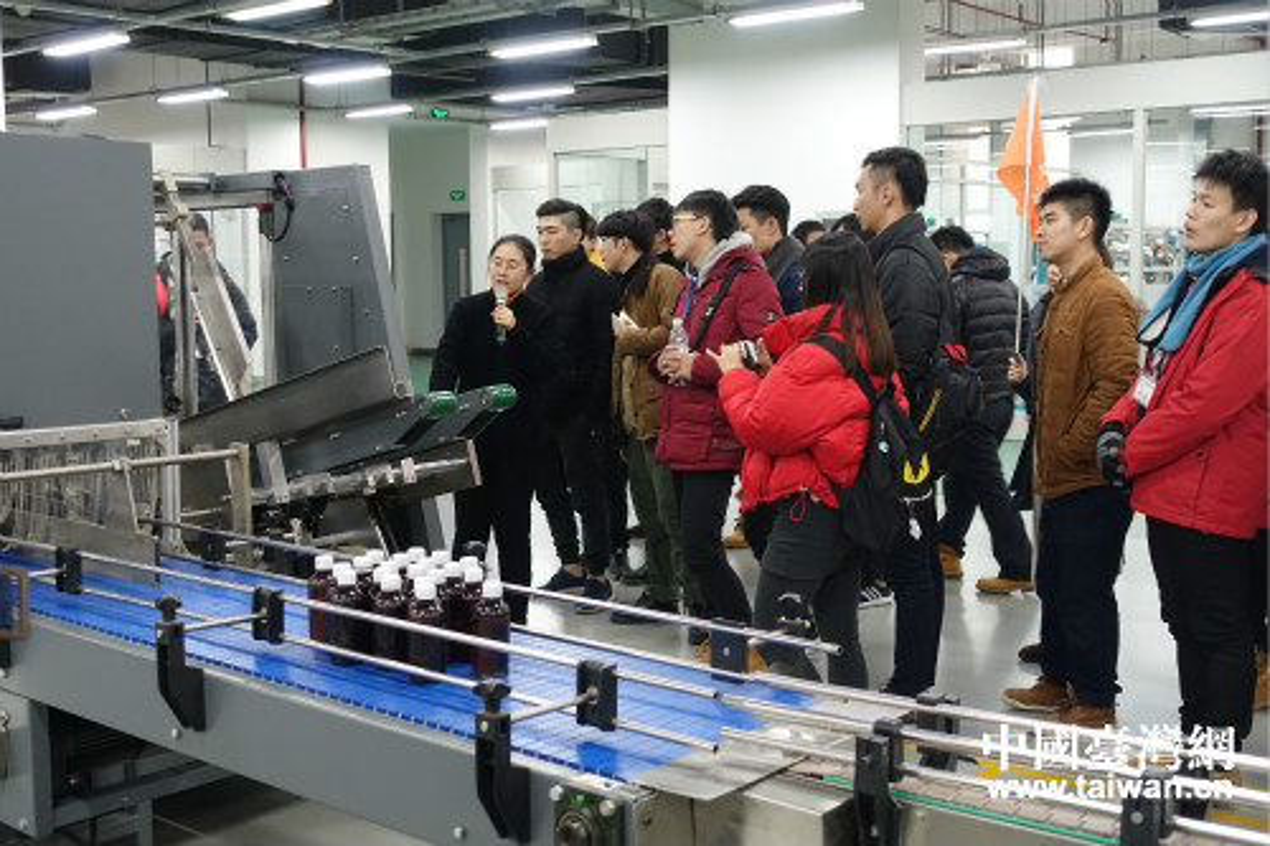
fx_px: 1552
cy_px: 423
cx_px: 635
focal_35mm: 44
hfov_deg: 44.5
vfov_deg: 30.5
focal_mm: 16.17
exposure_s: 1/50
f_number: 2.8
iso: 640
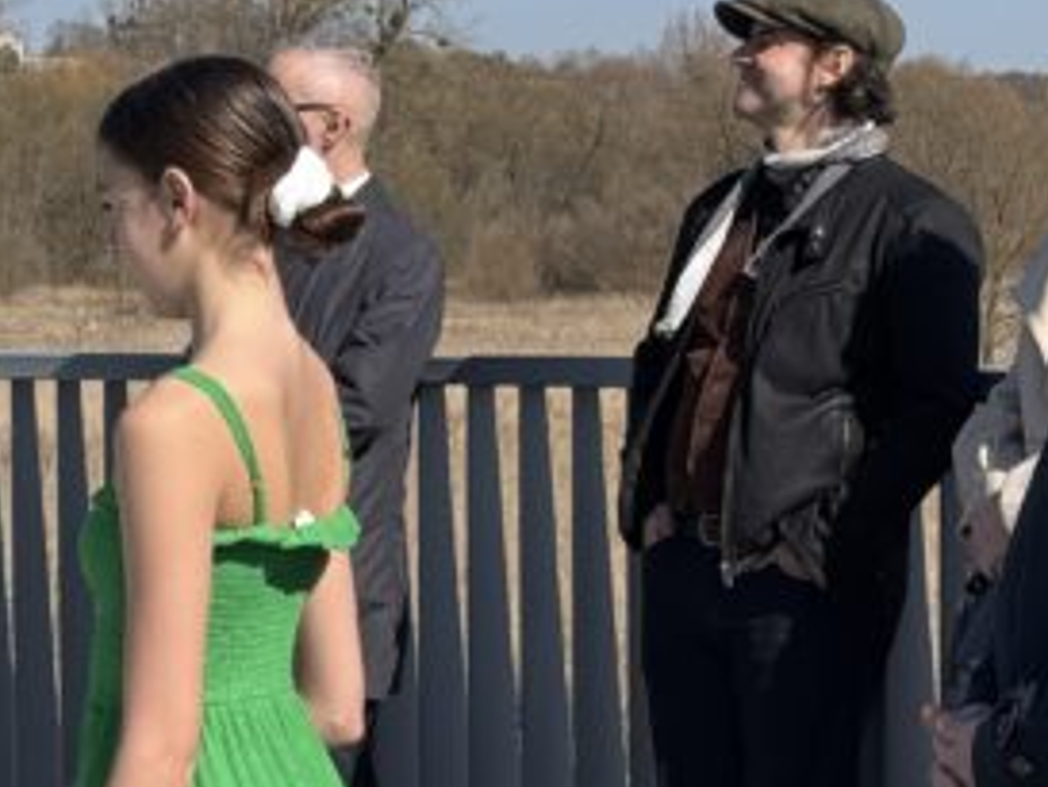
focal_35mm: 135
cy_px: 357
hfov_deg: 14.4
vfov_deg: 11.0
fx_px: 4089
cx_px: -19
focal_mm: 6.76
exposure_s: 1/5208
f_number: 1.78
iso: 80
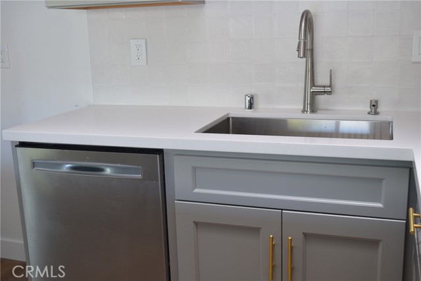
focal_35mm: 44
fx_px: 509
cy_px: 140
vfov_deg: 30.9
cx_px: 210
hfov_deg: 45.0
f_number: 5.6
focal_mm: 29
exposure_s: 1/6
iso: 100
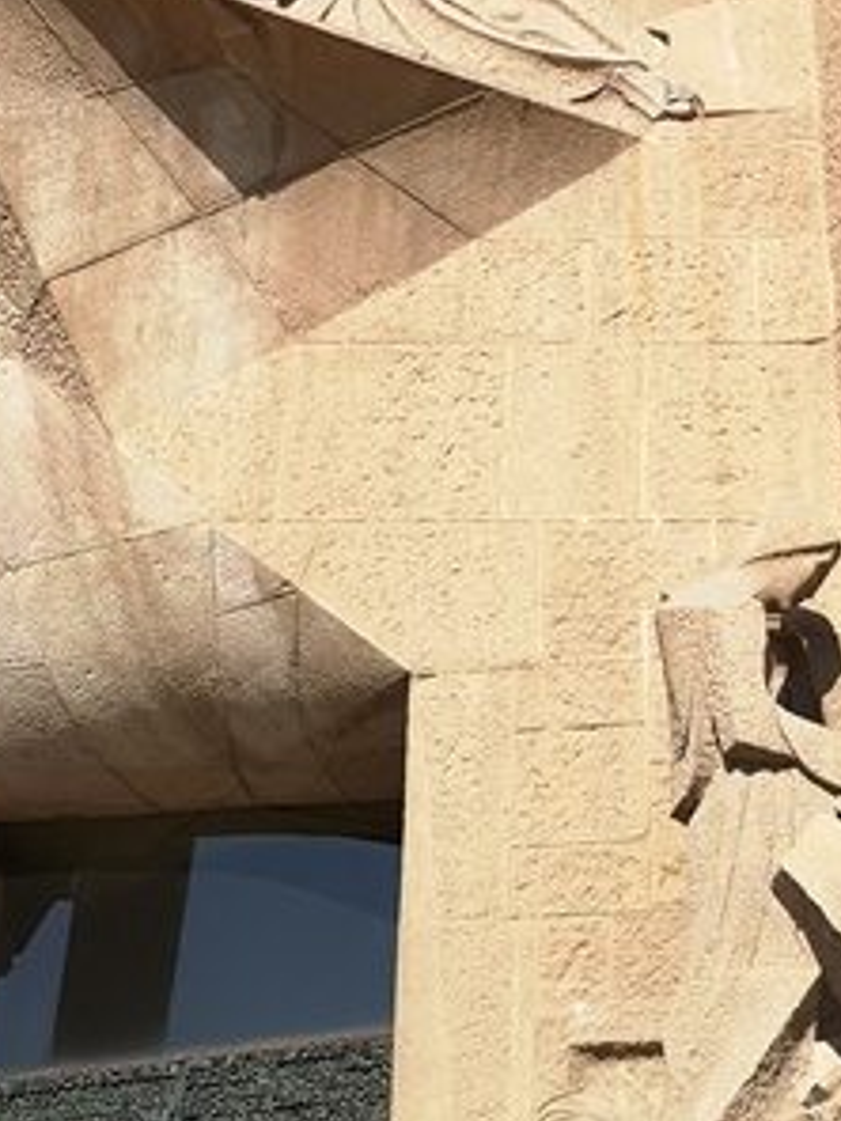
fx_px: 2365
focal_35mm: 73
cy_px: 155
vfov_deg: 26.0
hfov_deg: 20.1
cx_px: 599
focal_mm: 3.95
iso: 50
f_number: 1.8
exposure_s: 1/2494
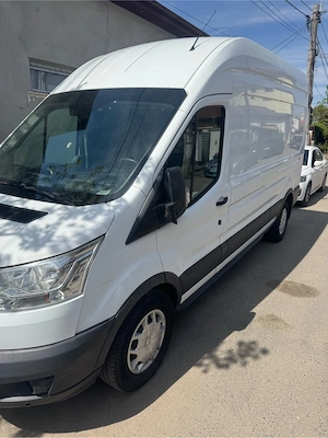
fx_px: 303
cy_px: 219
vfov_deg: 71.6
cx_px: 164
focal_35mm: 24
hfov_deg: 56.8
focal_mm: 6.76
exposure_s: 1/5814
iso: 80
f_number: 1.78
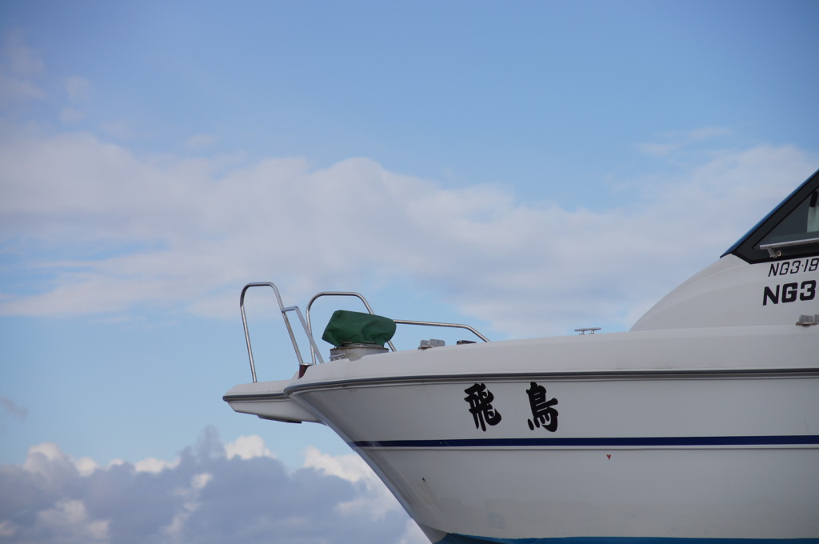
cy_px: 272
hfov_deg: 17.1
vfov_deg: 11.4
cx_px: 410
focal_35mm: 120
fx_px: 2727
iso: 100
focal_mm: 80
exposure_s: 1/1250
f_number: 4.5
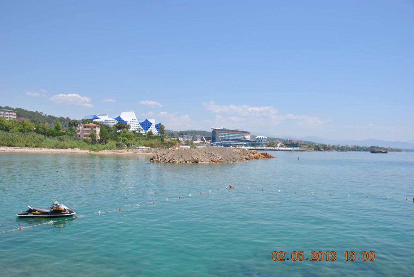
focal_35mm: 27
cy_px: 138
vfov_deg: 48.1
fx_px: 311
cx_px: 207
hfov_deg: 67.3
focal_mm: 18
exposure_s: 1/250
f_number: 8
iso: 100
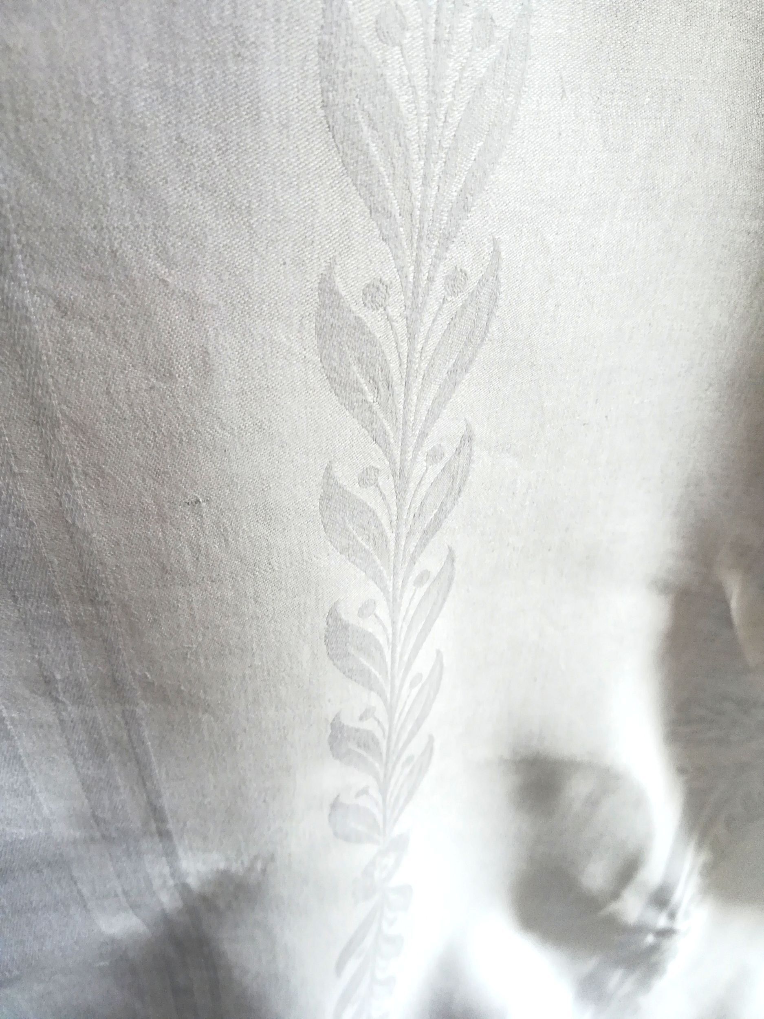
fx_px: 765
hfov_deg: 53.1
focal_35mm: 26
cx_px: 382
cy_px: 510
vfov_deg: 67.3
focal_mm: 3.83
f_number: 2.2
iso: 200
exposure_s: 1/33.3
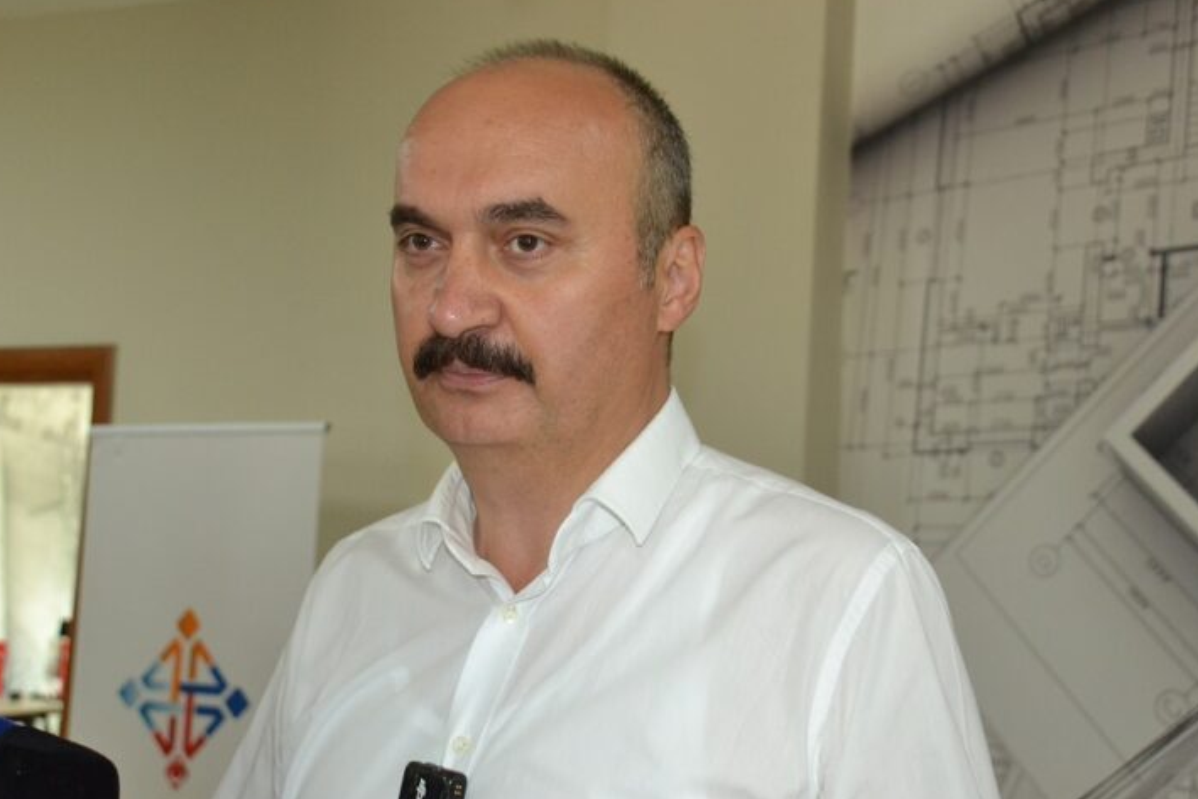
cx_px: 598
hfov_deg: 38.2
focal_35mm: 52
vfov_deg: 26.0
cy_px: 385
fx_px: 1731
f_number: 4.2
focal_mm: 32
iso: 2000
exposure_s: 1/60
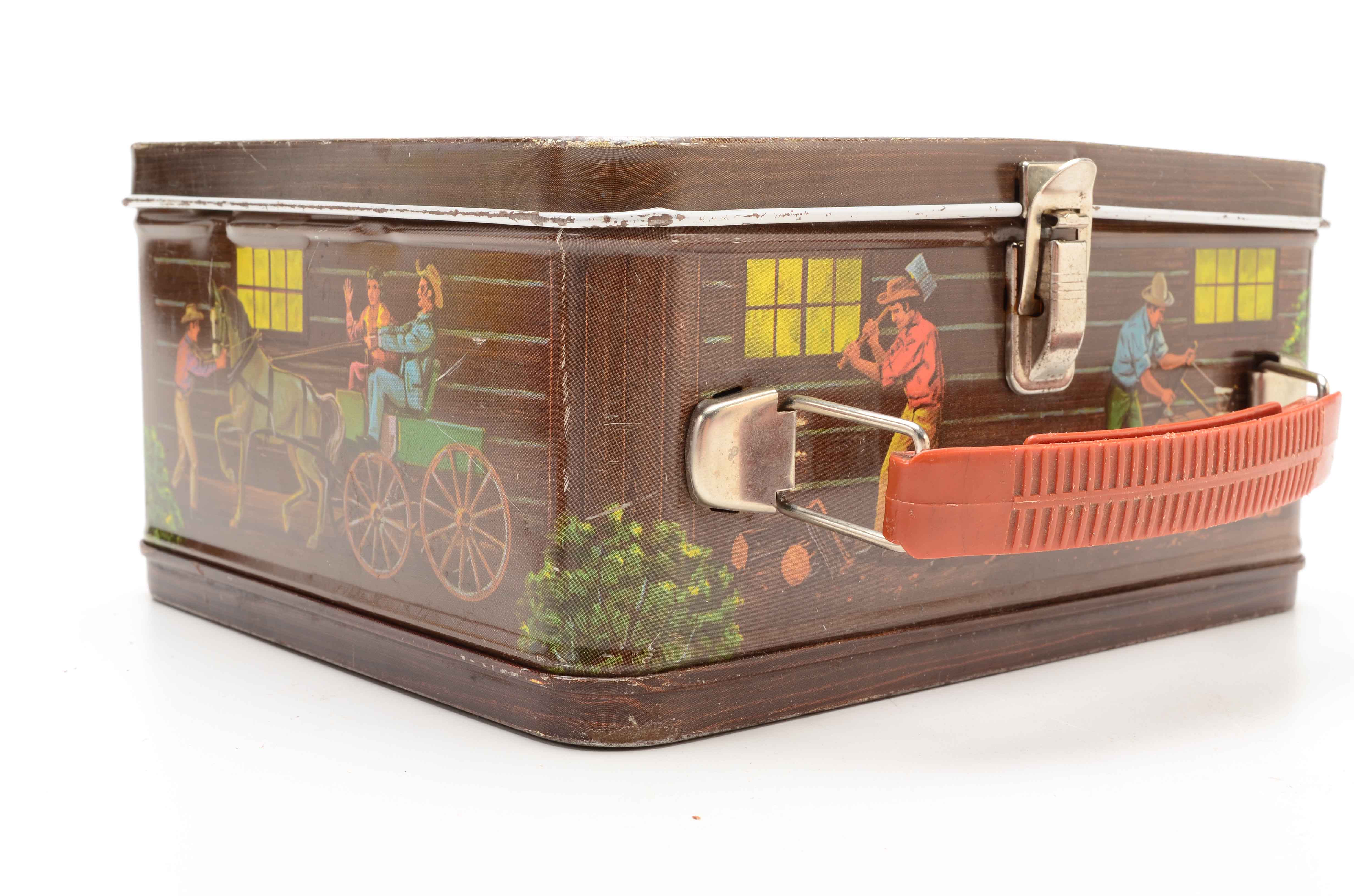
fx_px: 2027
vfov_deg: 25.0
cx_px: 677
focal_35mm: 54
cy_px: 448
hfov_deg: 36.9
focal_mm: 36
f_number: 18
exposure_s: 1/160
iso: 100
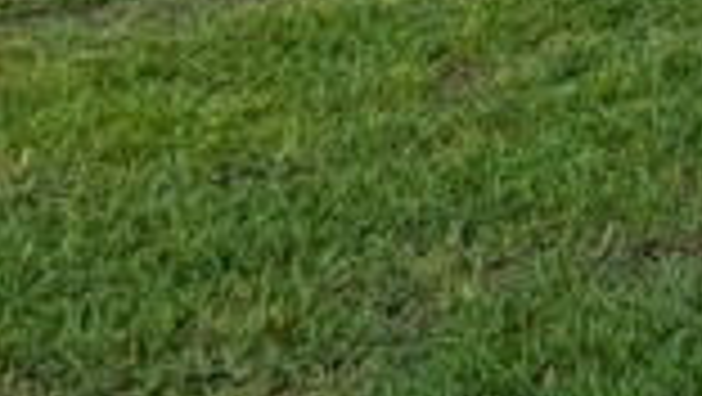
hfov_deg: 12.3
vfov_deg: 10.2
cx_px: 1976
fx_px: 1863
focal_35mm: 100
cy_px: -608
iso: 52
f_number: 2.2
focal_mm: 1.83
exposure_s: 1/1605
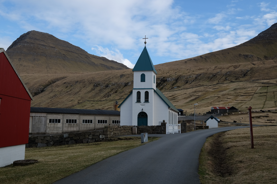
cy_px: 92
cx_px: 138
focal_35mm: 36
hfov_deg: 53.1
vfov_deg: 36.9
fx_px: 277
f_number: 7.1
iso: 200
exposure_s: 1/350
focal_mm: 24
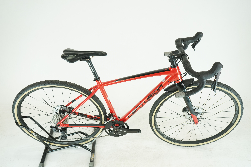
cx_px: 126
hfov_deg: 58.7
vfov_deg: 41.1
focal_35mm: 32
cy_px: 84
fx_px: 223
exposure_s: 1/200
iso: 1600
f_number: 5.6
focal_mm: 32
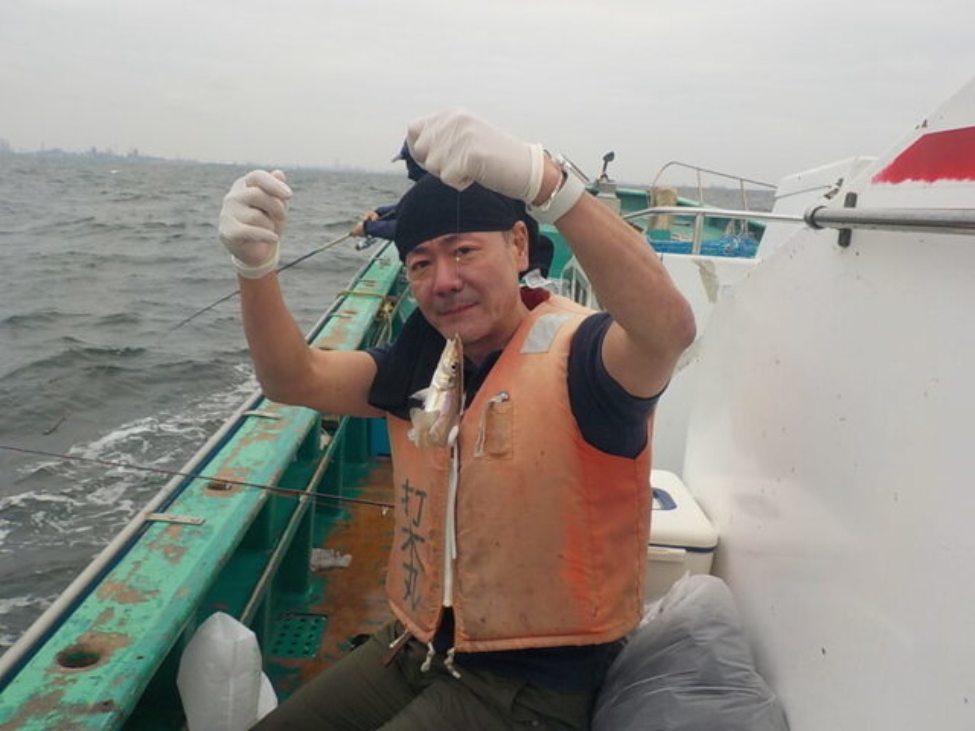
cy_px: 366
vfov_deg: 46.8
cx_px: 488
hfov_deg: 60.0
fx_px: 845
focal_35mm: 30
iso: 125
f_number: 3.3
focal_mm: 4.1
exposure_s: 1/800
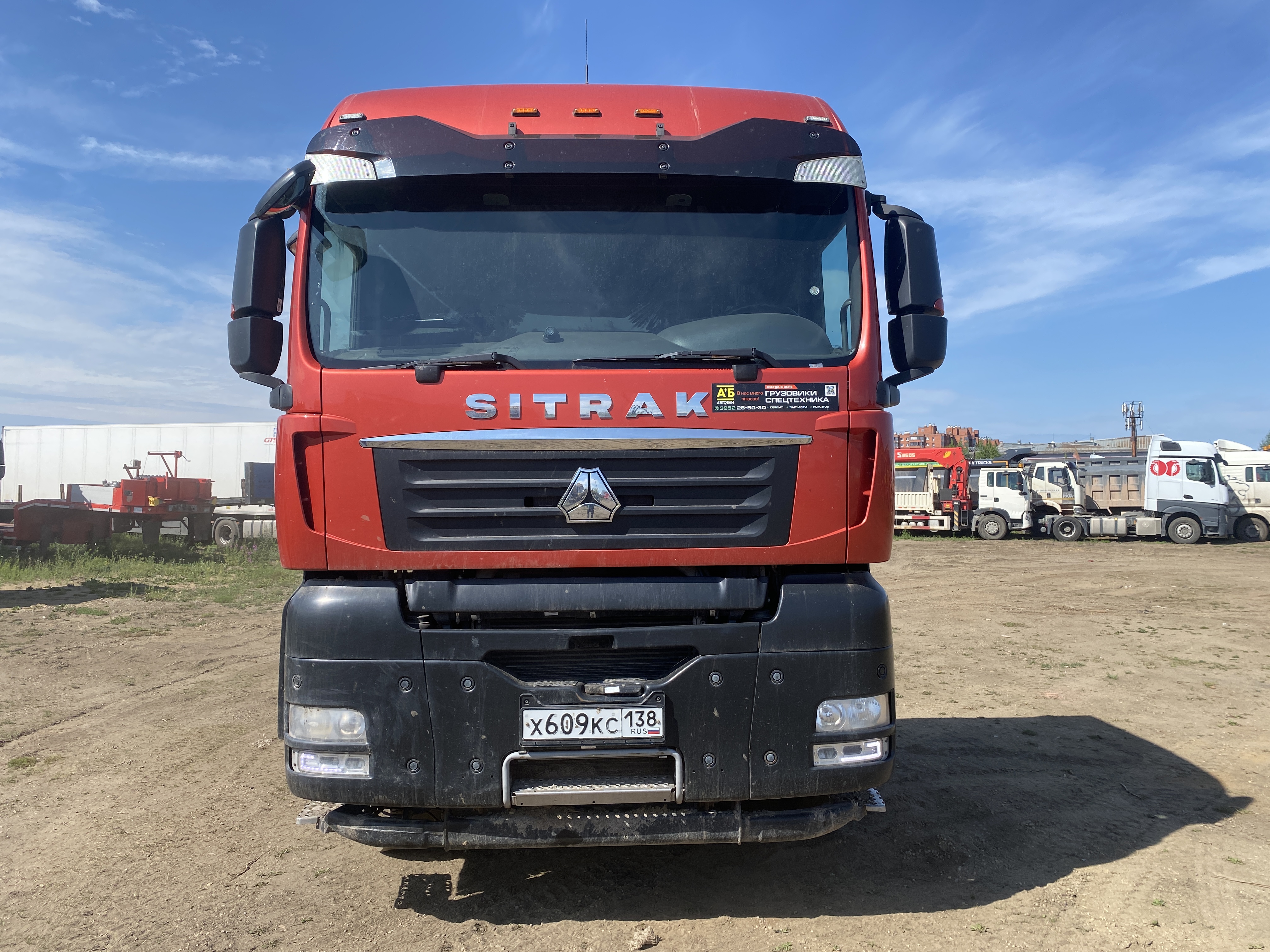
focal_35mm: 26
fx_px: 954
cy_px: 476
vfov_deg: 53.1
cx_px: 635
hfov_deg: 67.3
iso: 32
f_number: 1.8
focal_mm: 4.25
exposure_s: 1/2410
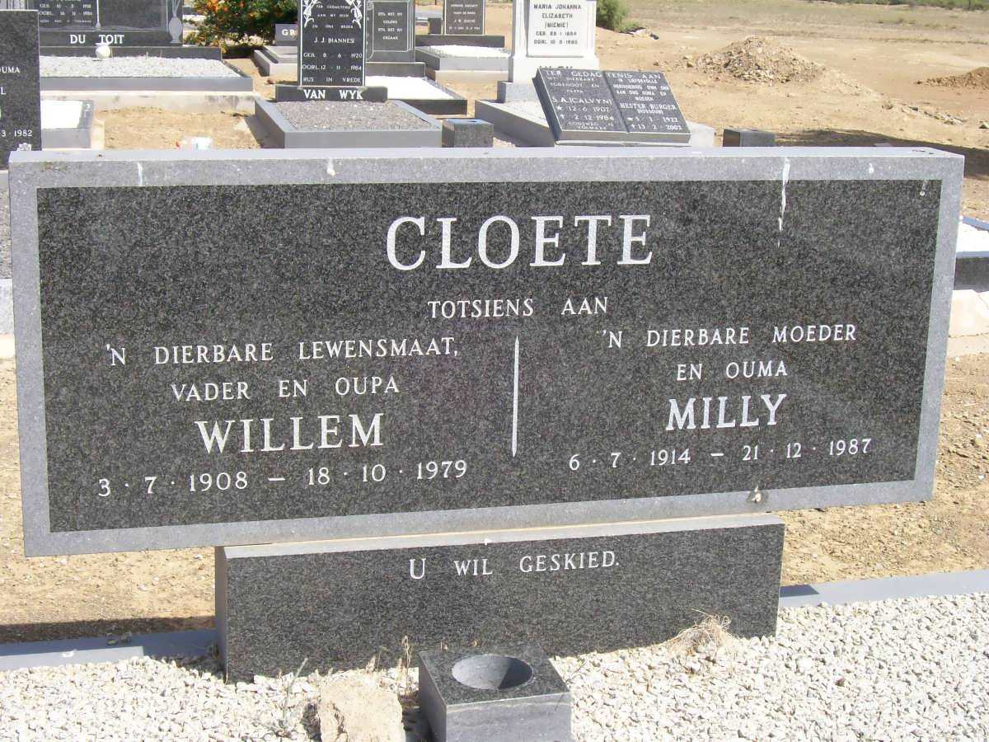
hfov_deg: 34.3
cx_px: 494
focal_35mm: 56
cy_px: 371
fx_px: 1600
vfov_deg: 26.1
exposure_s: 1/294
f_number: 6
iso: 80
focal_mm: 9.4
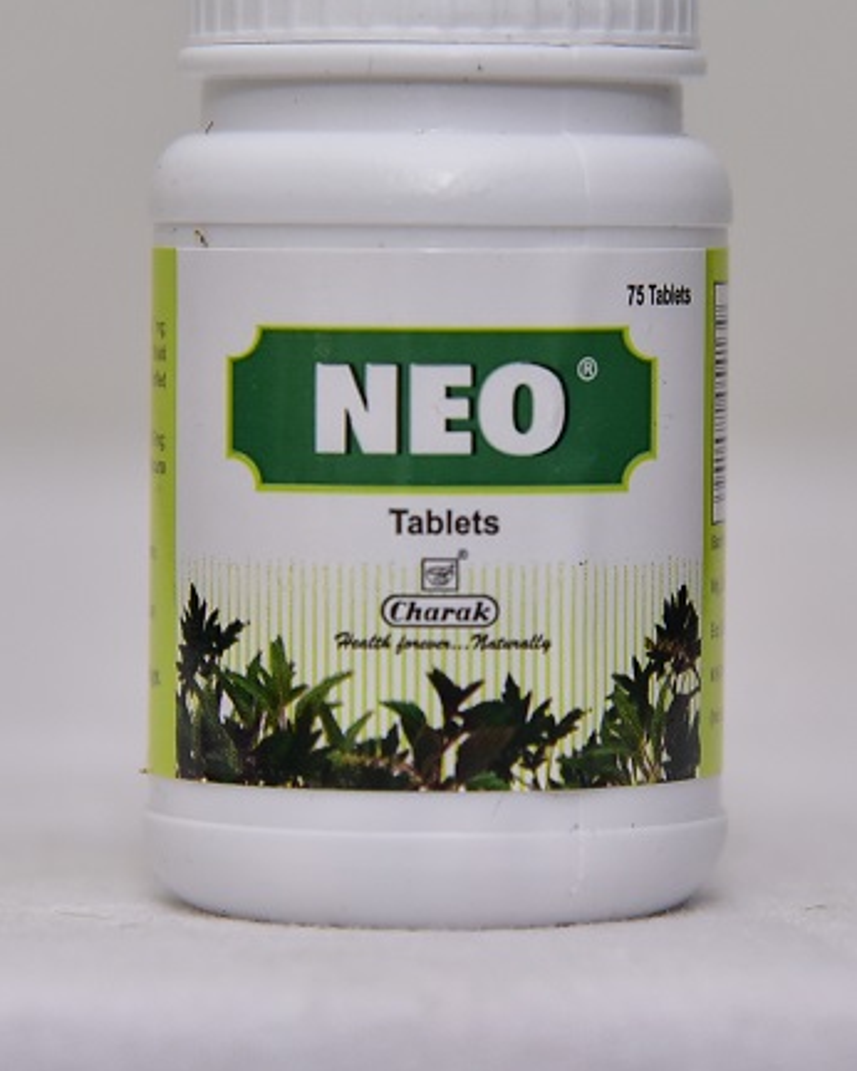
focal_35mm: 137
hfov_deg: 11.3
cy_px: 424
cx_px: 428
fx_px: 4341
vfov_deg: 14.0
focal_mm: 120
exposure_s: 1/160
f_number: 5.6
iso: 1600
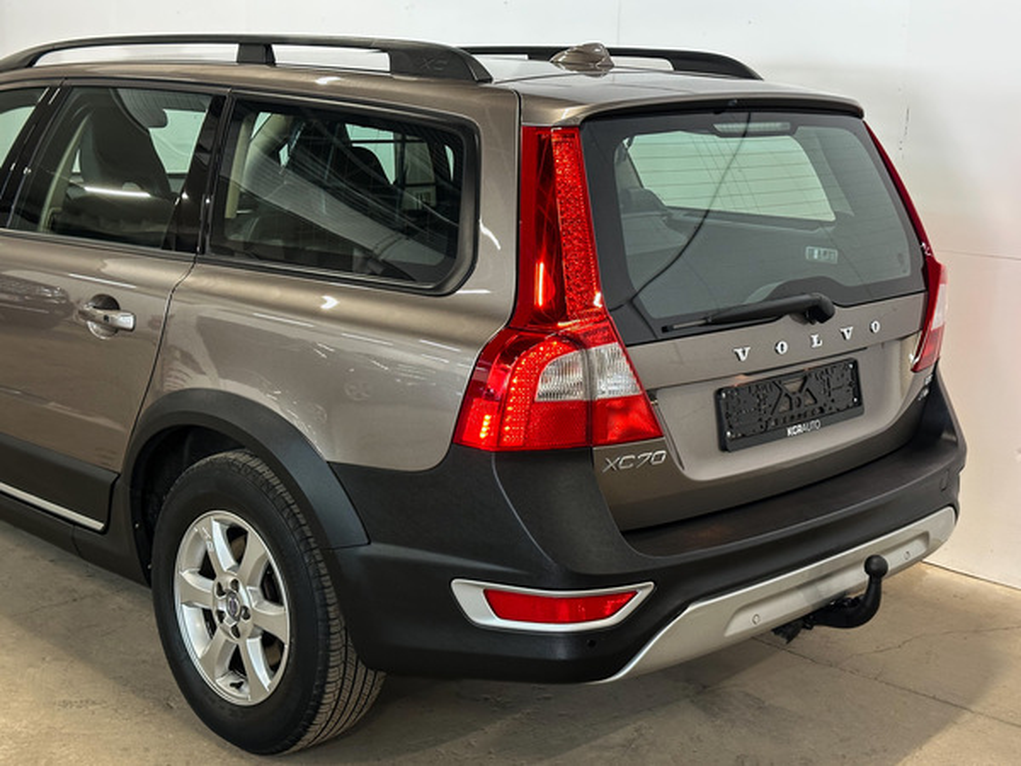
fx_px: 1416
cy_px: 383
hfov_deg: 39.7
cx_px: 510
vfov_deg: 30.3
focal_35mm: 48
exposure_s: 1/52
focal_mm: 6.86
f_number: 1.78
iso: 250
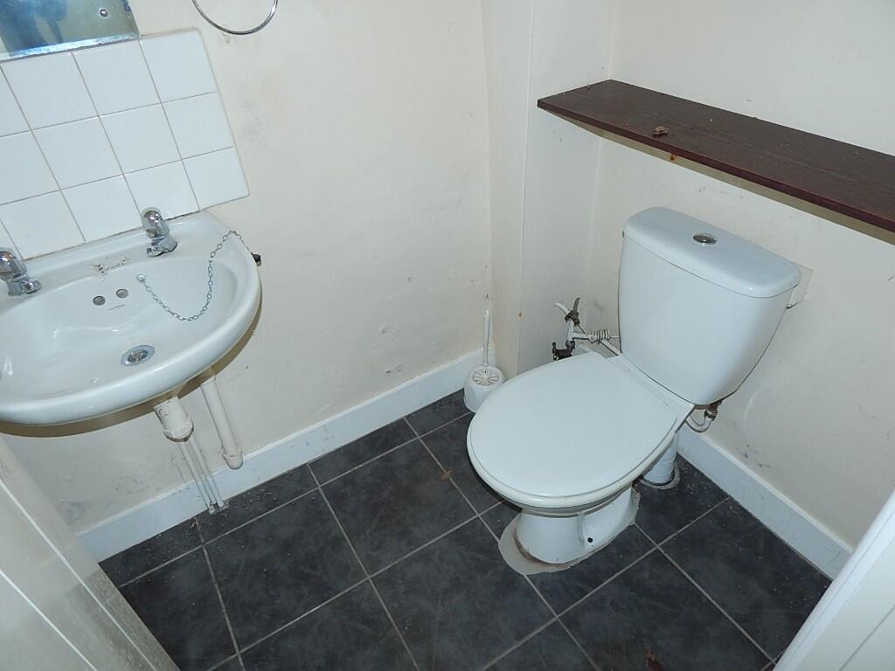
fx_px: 569
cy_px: 336
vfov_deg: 61.1
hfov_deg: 76.4
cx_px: 448
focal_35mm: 22
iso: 125
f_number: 3
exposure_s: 1/30
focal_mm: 4
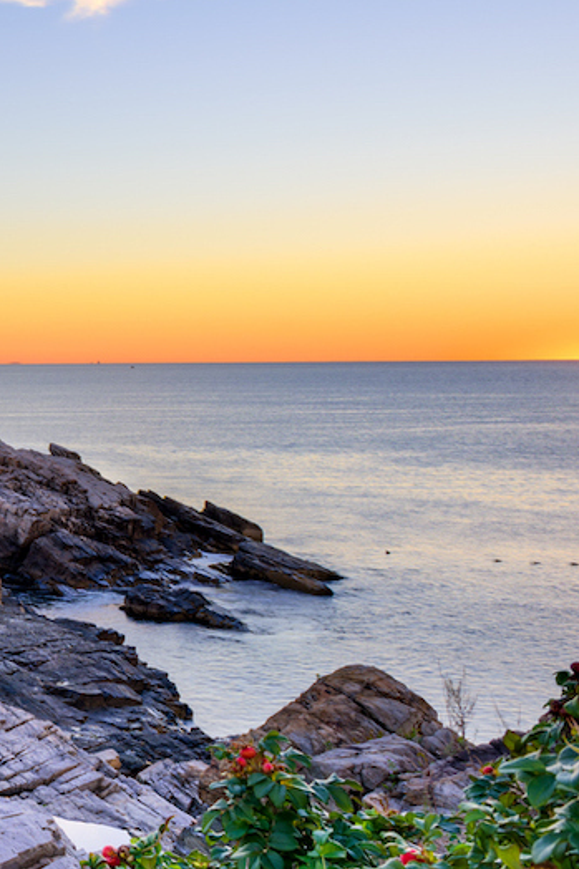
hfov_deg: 19.5
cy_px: 230
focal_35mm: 55
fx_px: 1328
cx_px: -408
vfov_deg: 35.5
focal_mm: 24
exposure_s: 1/1.67
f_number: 11
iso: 64
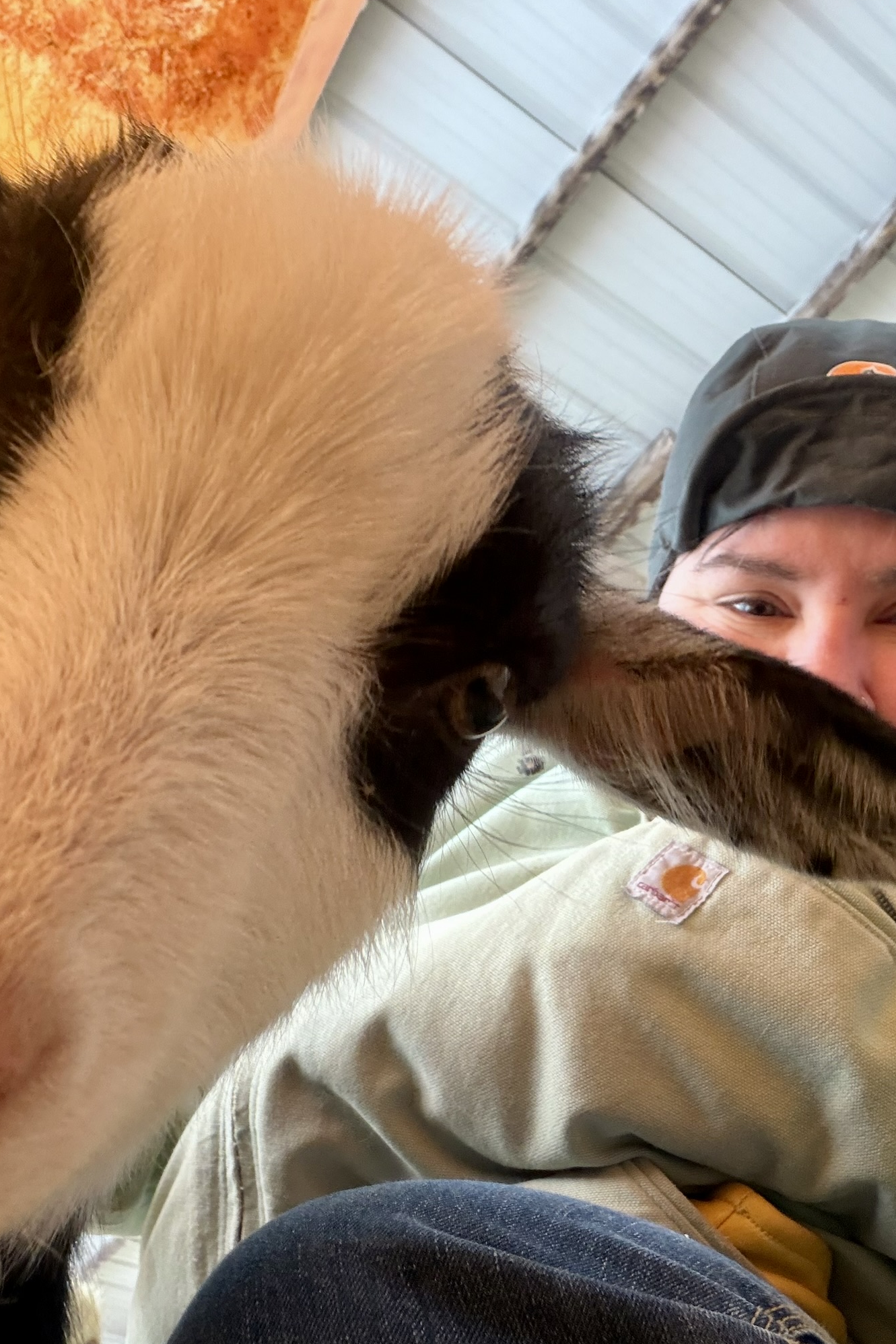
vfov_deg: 58.7
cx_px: 386
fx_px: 1195
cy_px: 668
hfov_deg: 41.0
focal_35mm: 32
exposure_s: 1/60
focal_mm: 2.71
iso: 100
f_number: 1.9
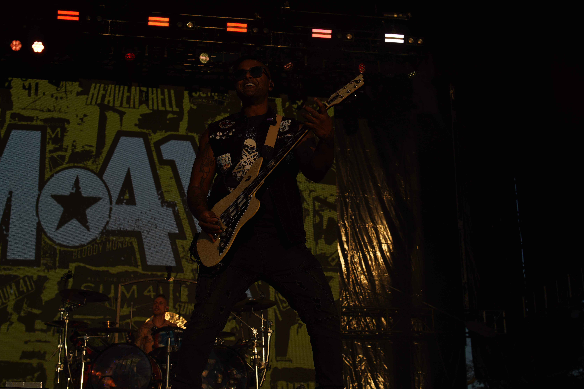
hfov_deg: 38.9
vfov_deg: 26.5
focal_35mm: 51
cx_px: 292
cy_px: 194
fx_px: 827
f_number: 8
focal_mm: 51
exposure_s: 1/1000
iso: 100
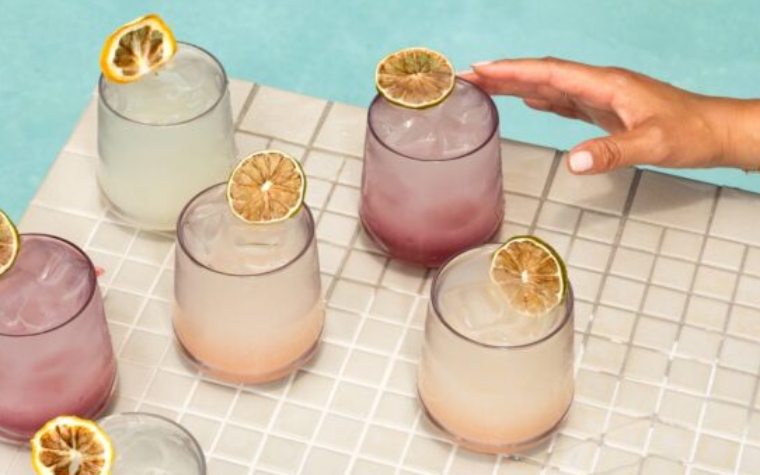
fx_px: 2113
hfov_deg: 20.4
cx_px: 298
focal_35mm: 102
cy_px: 85
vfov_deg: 12.8
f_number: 10
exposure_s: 1/200
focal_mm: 53
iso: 100
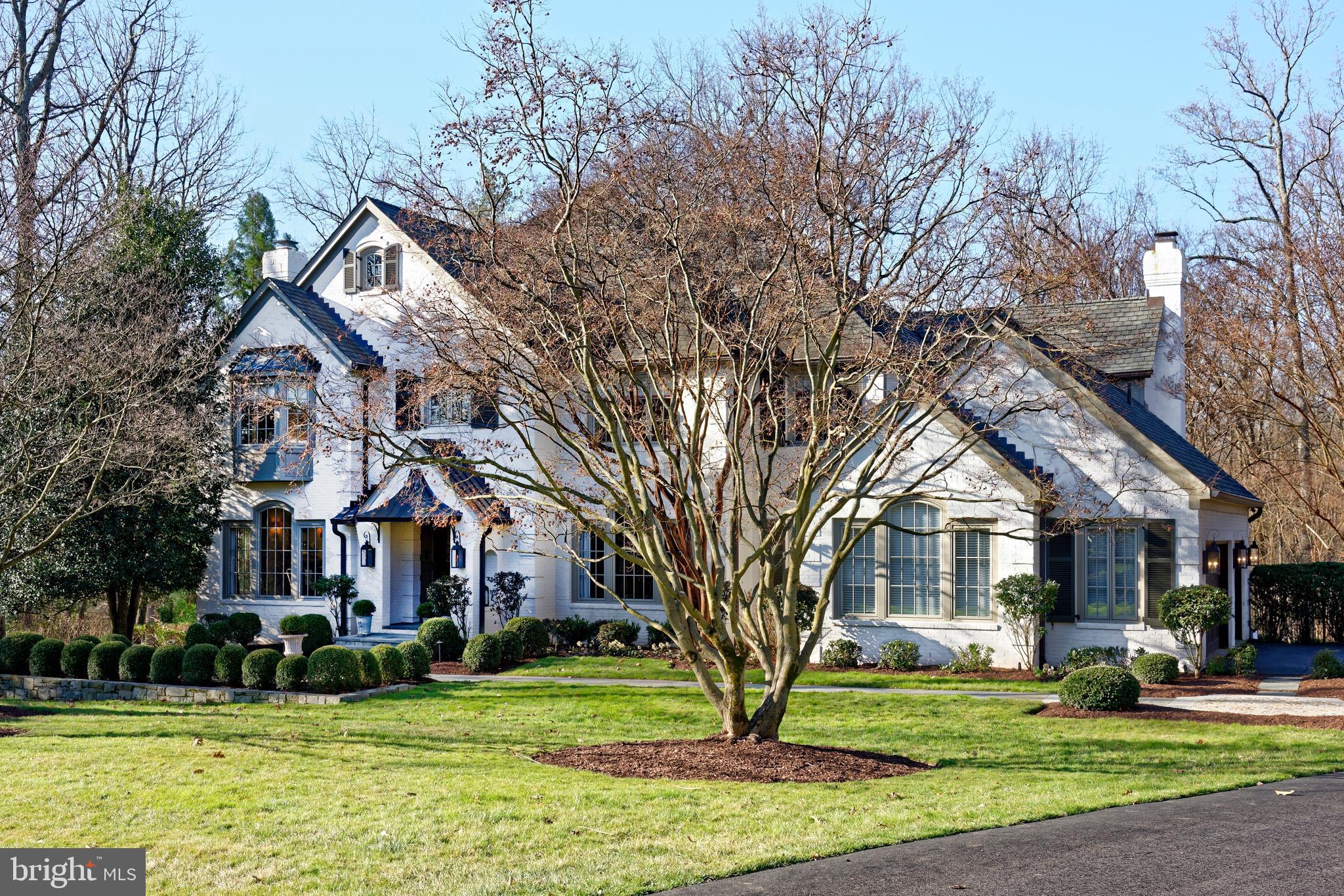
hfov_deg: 50.7
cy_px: 448
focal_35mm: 38
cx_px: 672
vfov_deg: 35.1
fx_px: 1419
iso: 320
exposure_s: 1/160
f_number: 7.1
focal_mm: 38
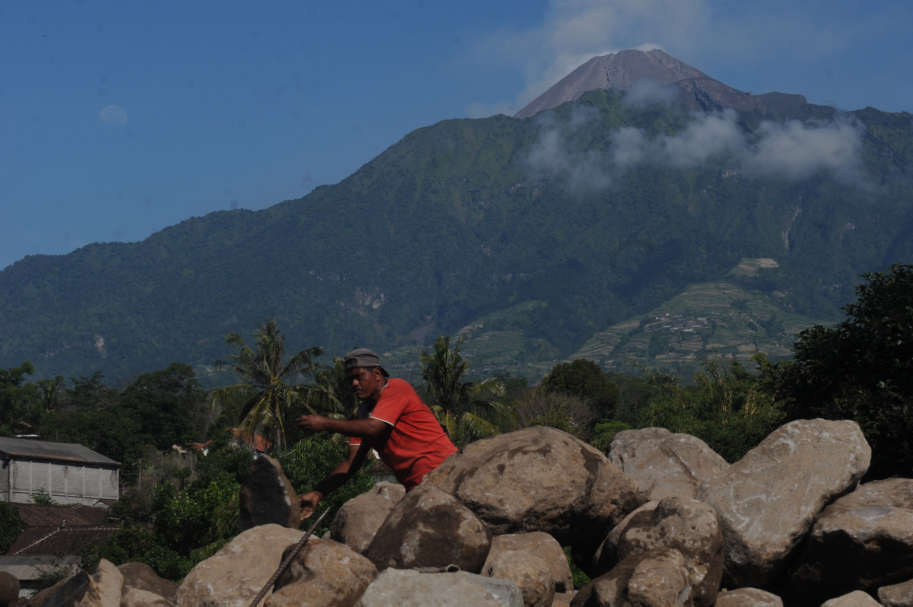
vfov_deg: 13.0
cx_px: 456
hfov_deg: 19.5
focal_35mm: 105
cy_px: 304
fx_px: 2660
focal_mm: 70
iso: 125
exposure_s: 1/320
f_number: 16
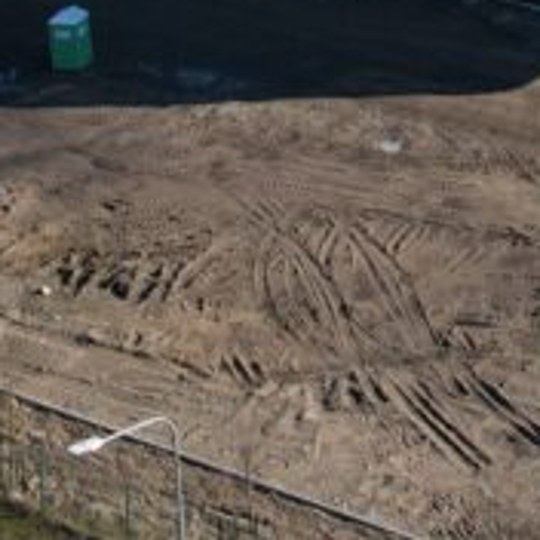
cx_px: 433
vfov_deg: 15.3
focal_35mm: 109
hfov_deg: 15.9
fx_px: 1924
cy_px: -127
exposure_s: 1/1500
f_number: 2.8
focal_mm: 8.38
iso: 110
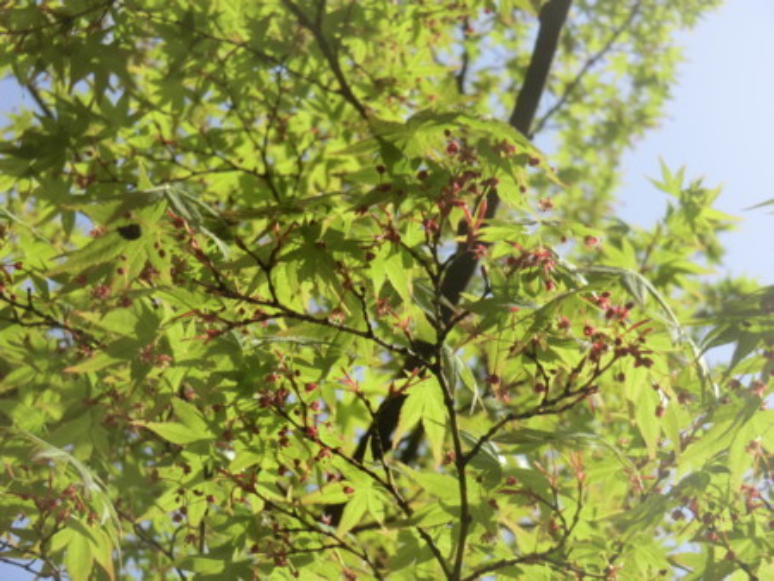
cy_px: 290
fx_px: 1991
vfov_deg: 16.6
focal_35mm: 89
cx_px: 387
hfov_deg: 22.0
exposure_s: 1/640
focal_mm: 16
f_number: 4.8
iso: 80
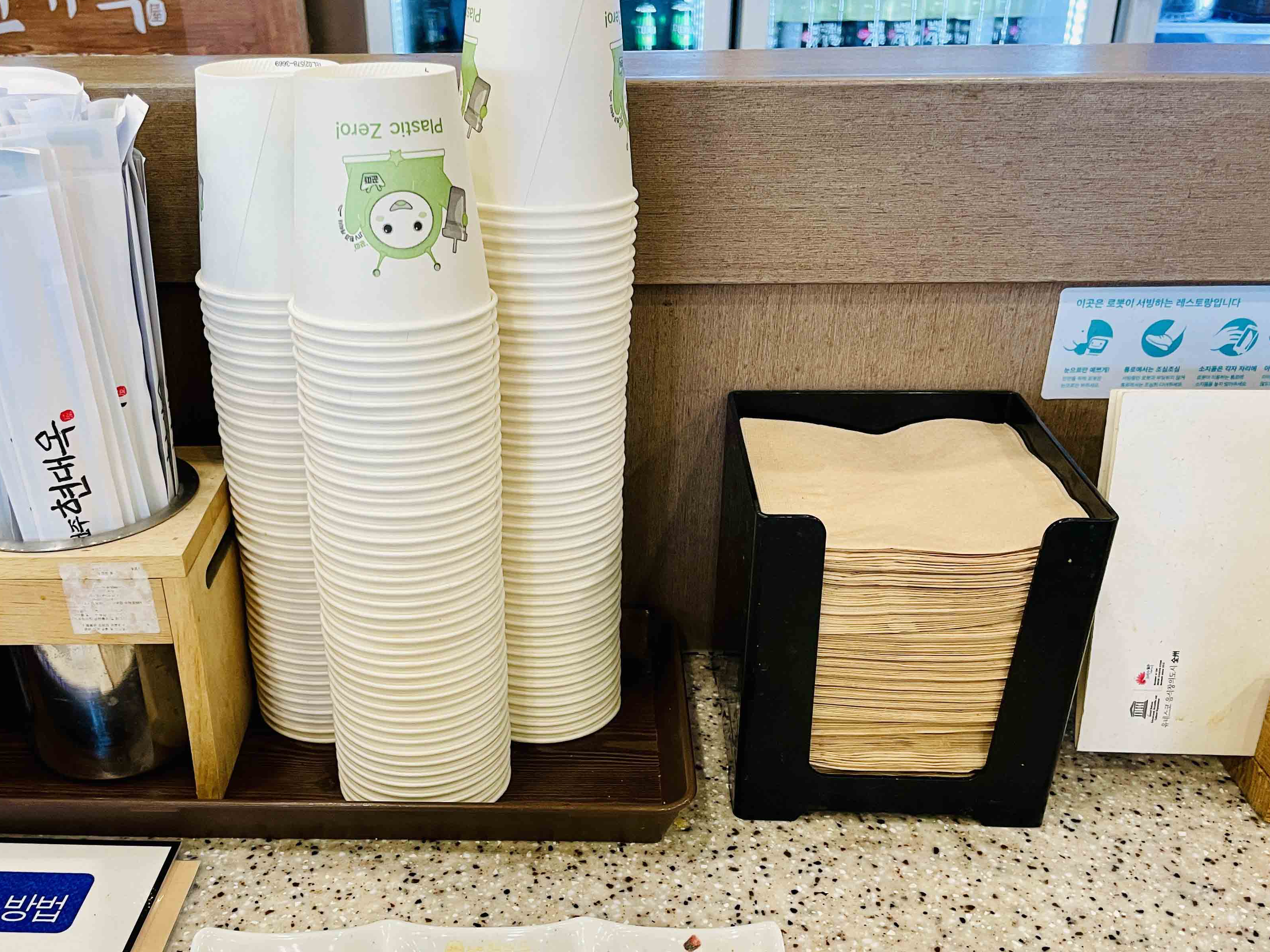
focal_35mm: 33
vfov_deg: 42.6
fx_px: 1211
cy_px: 598
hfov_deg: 55.1
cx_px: 540
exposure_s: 1/60
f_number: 1.6
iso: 125
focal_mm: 4.2
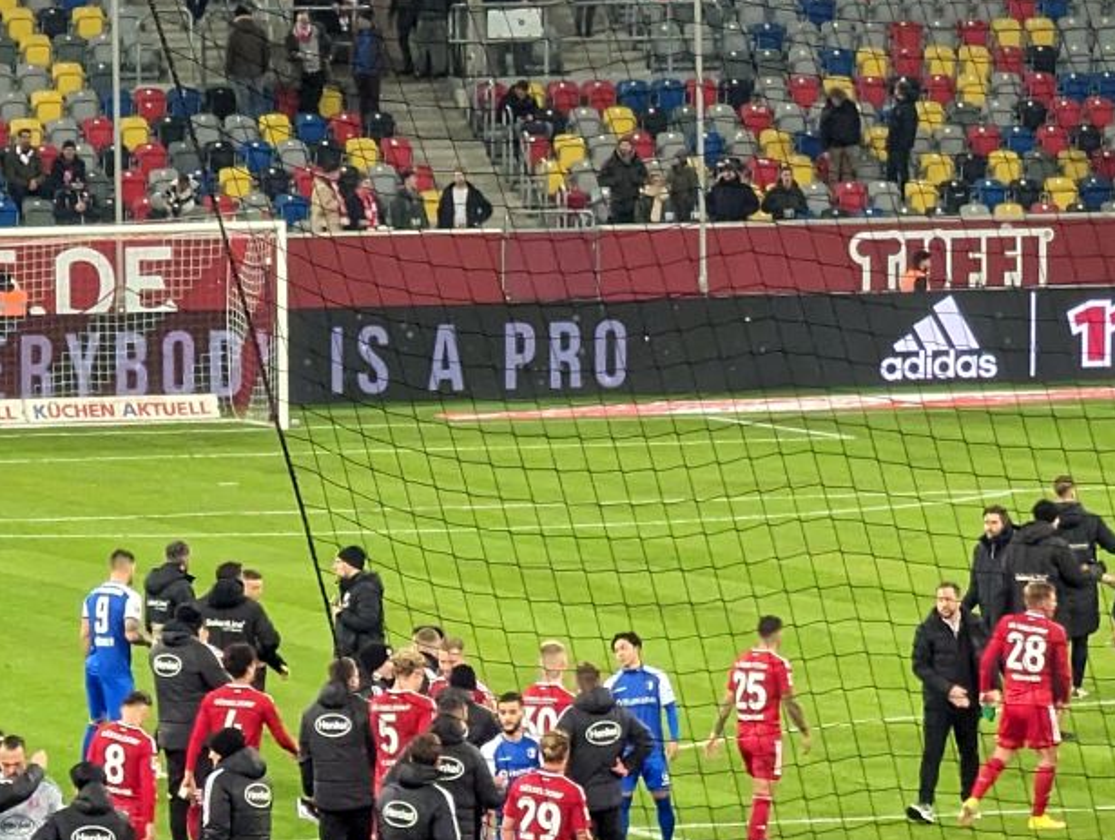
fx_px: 10902
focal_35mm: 338
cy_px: 662
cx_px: 274
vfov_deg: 4.4
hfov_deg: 5.9
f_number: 3.5
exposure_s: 1/100
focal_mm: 19
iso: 333
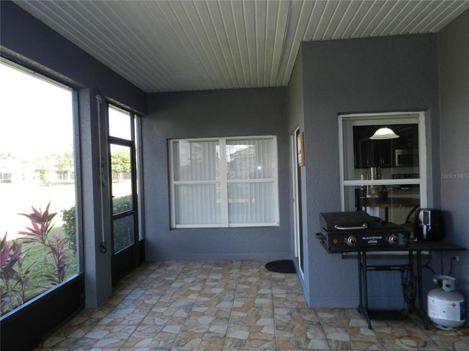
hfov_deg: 69.4
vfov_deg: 54.8
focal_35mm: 25
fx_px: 339
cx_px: 234
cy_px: 176
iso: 160
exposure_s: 1/80
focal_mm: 4.5
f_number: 3.5
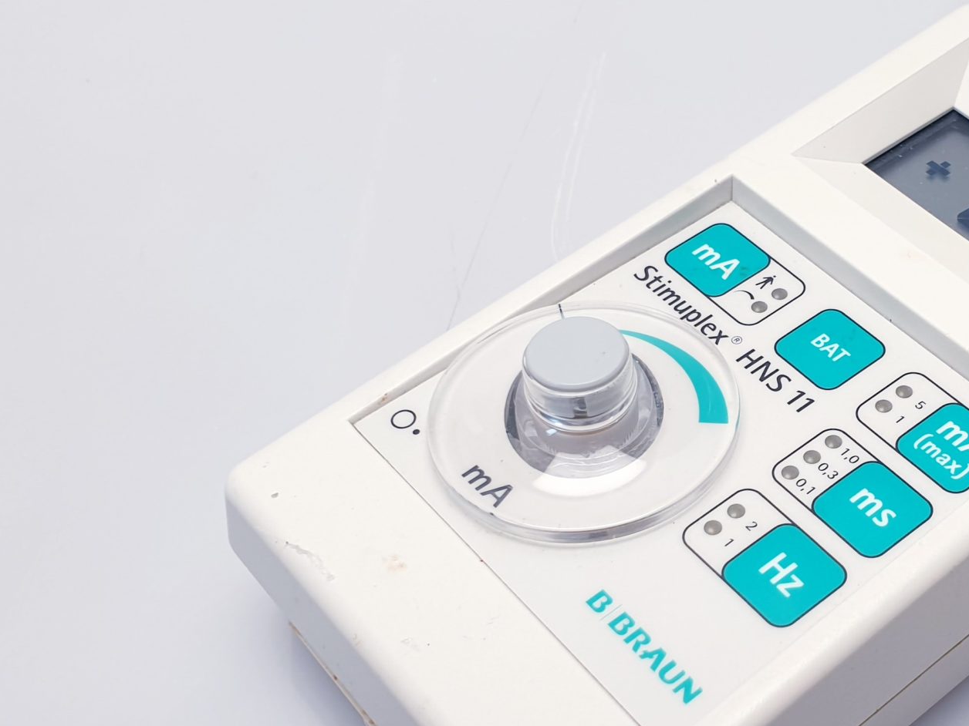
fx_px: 1484
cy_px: 432
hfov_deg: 34.6
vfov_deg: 27.5
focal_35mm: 53
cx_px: 826
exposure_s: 1/50
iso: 50
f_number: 2.4
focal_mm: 4.3
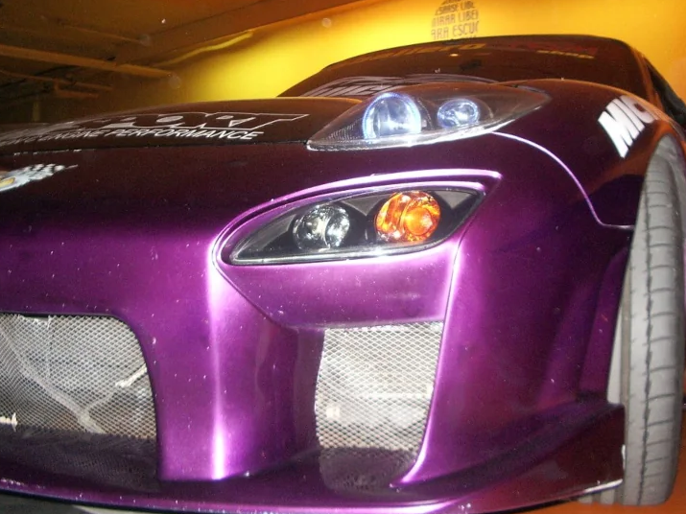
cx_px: 369
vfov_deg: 30.8
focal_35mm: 47
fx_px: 931
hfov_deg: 40.4
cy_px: 202
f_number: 2.6
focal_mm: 5.8
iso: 200
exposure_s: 1/40
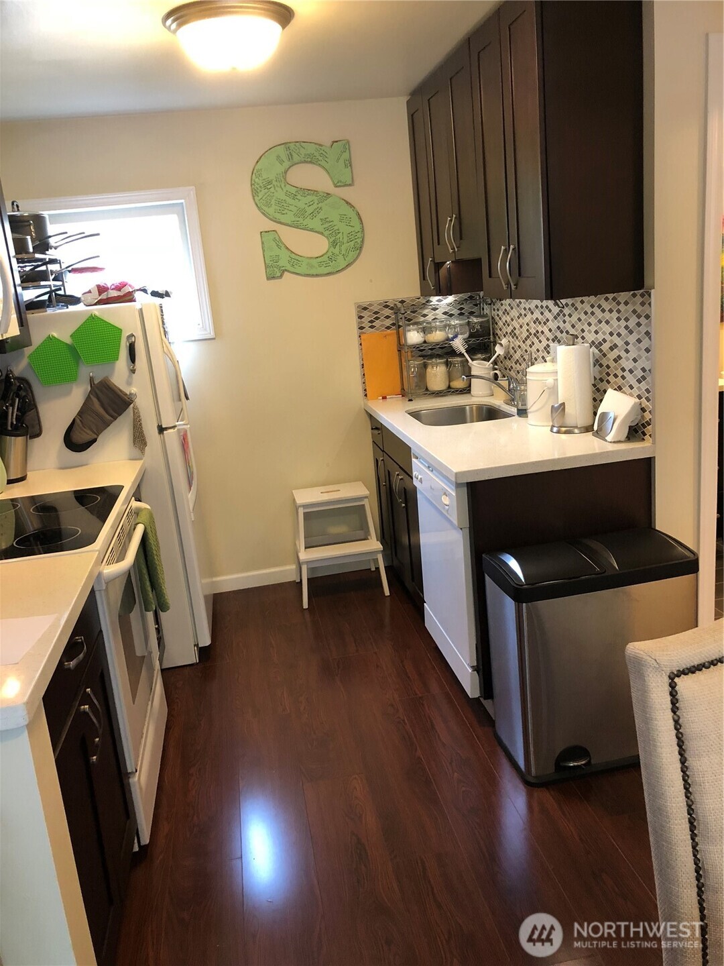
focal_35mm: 28
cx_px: 362
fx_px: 781
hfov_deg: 49.7
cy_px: 483
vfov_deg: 63.4
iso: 64
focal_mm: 4
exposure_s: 1/15
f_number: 1.8
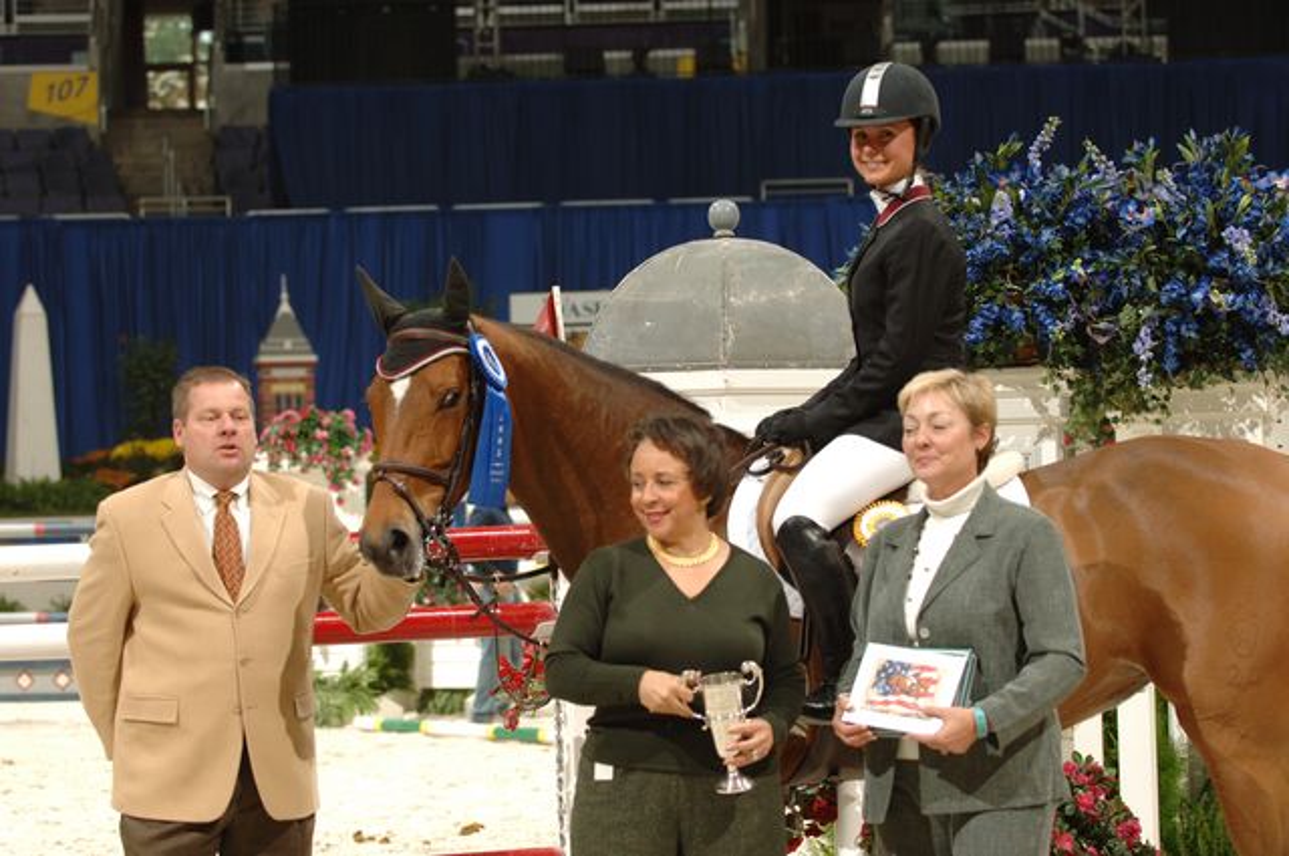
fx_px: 4613
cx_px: 644
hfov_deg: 15.9
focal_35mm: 129
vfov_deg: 10.6
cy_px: 428
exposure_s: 1/250
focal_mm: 86
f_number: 4.5
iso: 200
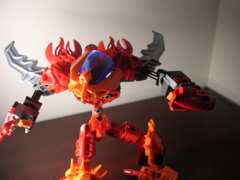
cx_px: 120
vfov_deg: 40.7
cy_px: 90
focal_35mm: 35
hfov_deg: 52.6
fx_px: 243
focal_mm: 5.8
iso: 50
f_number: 2.8
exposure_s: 1/31.5
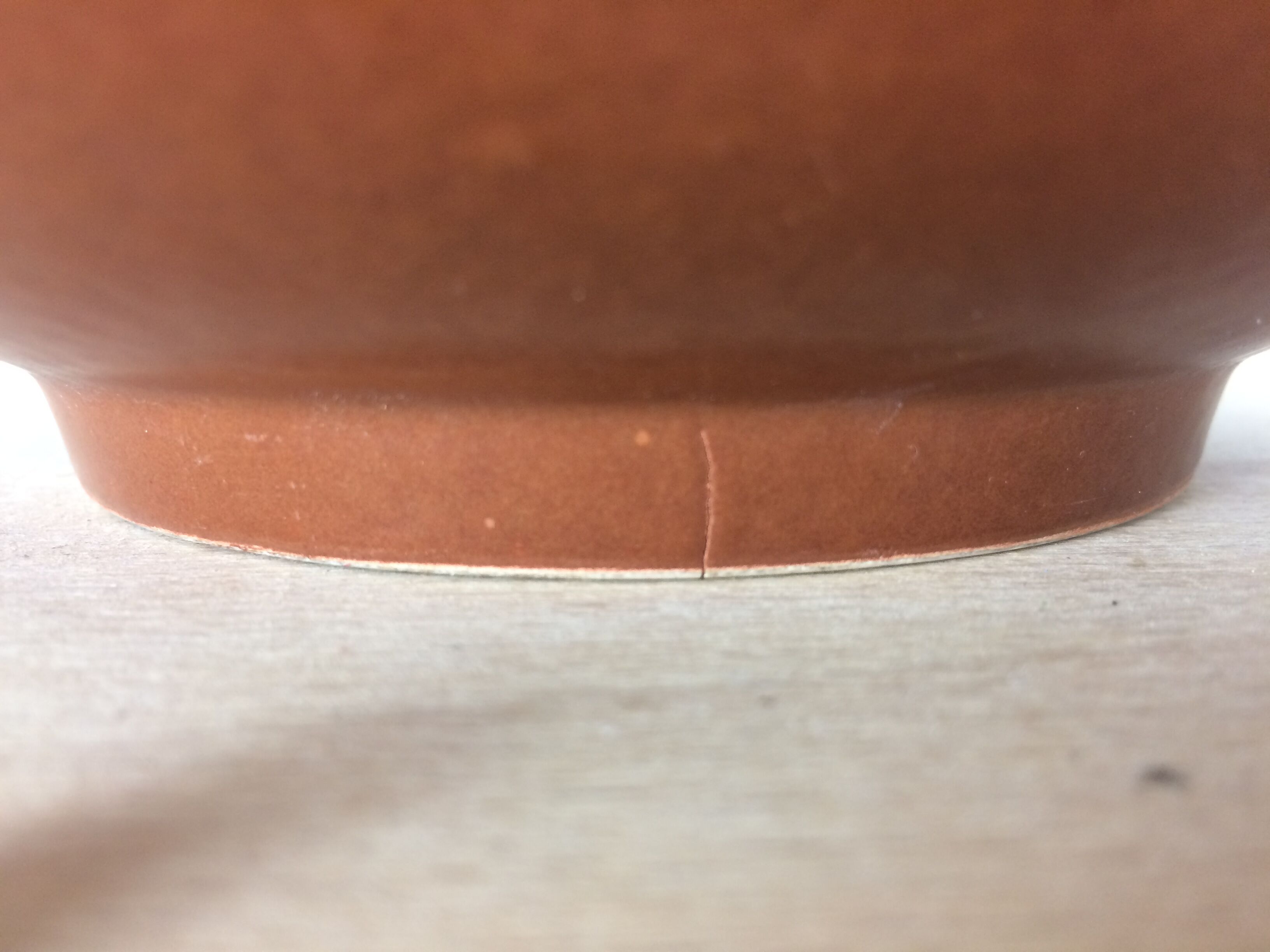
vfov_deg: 48.2
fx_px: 1064
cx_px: 635
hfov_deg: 61.7
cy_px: 476
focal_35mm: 29
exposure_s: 1/33
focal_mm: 4.15
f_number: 2.2
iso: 125
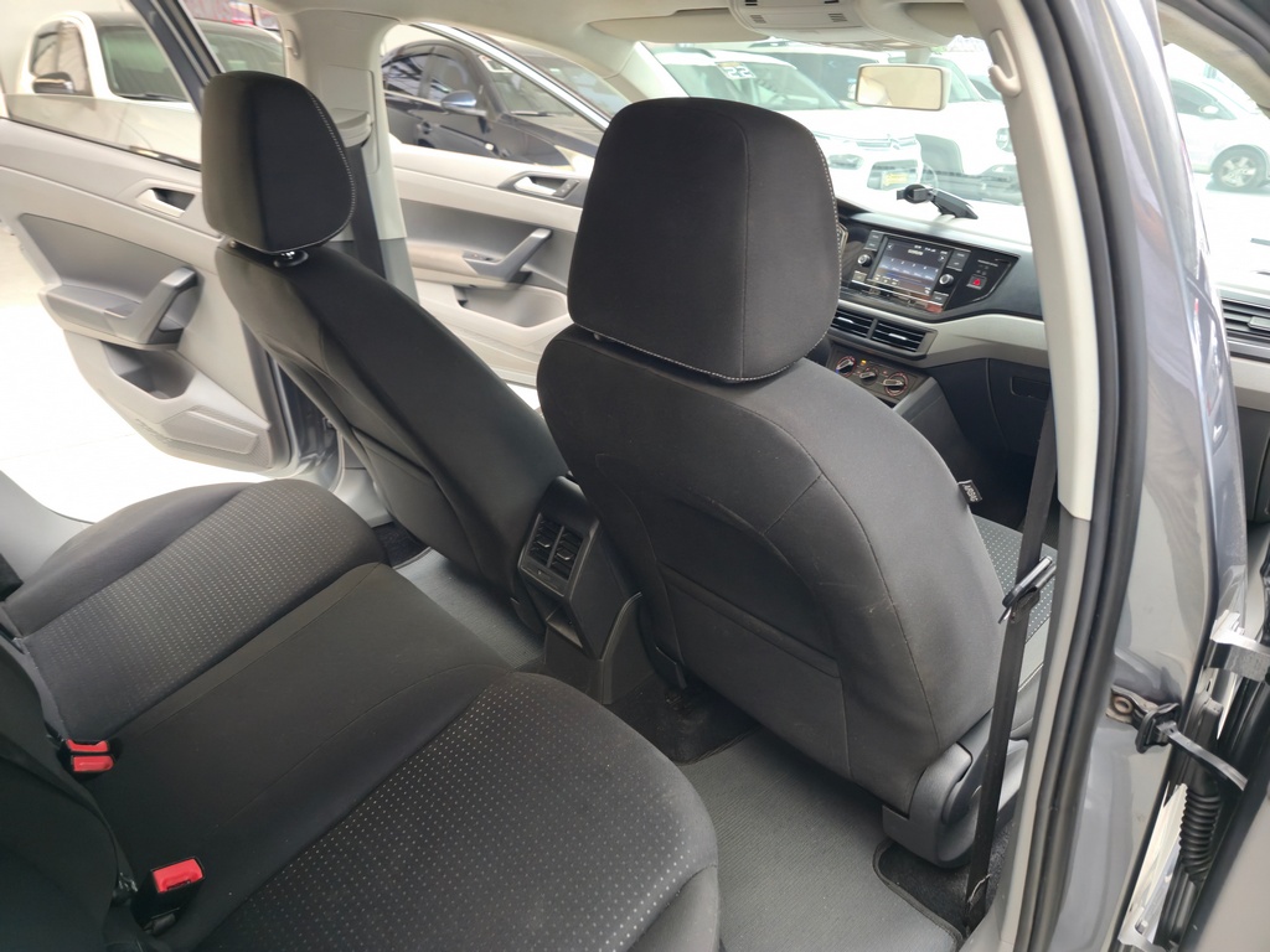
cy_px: 476
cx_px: 635
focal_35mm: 23
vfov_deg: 58.9
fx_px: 844
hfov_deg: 73.9
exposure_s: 1/60
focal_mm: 6.3
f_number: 1.7
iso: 200
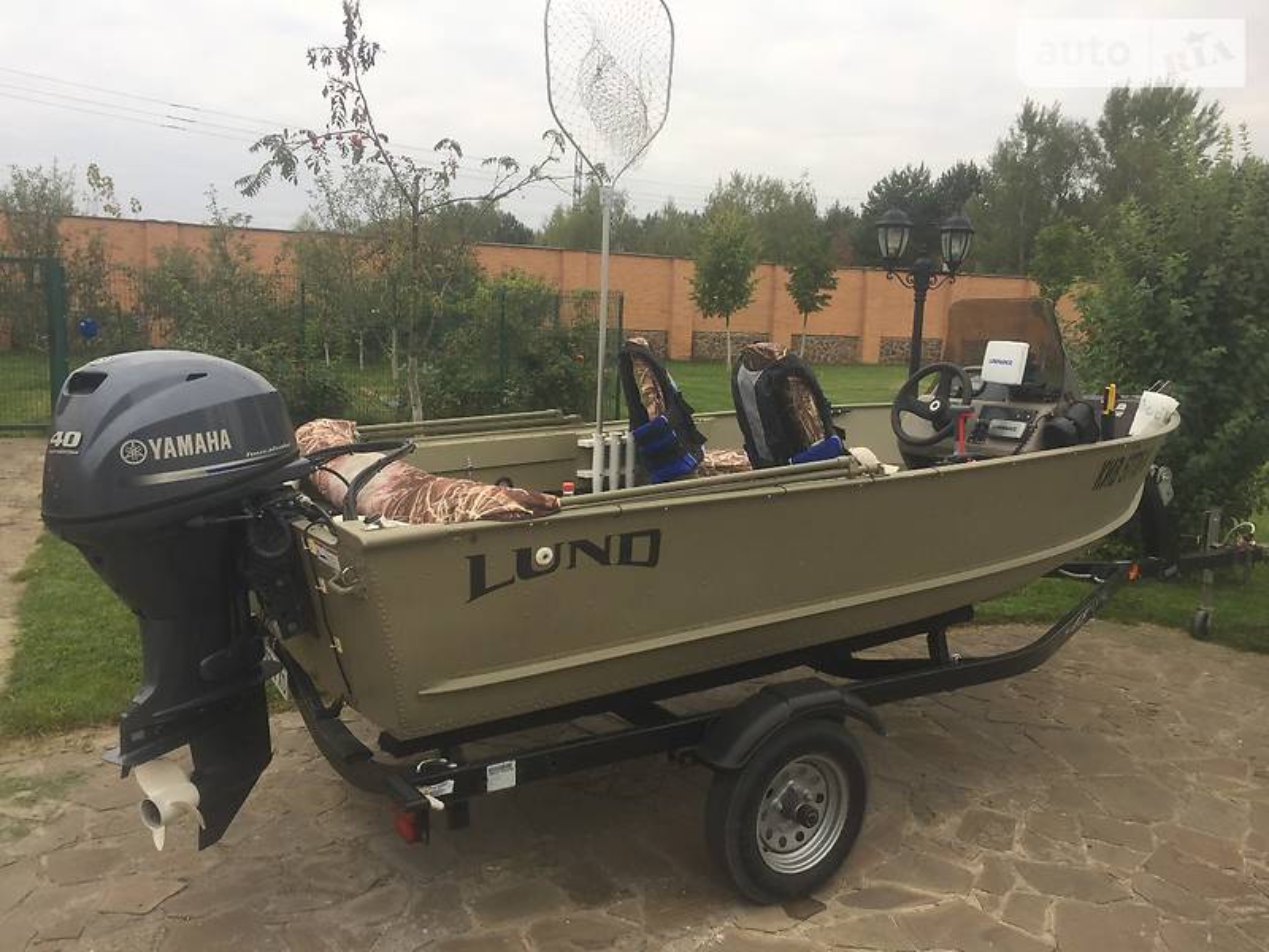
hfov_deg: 61.7
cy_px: 476
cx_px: 634
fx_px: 1063
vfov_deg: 48.2
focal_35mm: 29
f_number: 2.2
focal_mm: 4.2
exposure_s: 1/118
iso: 32
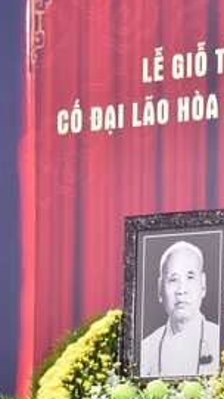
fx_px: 2984
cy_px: 211
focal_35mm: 282
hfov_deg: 4.3
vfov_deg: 7.7
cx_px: 181
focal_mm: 112
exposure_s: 1/100
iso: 1600
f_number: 4
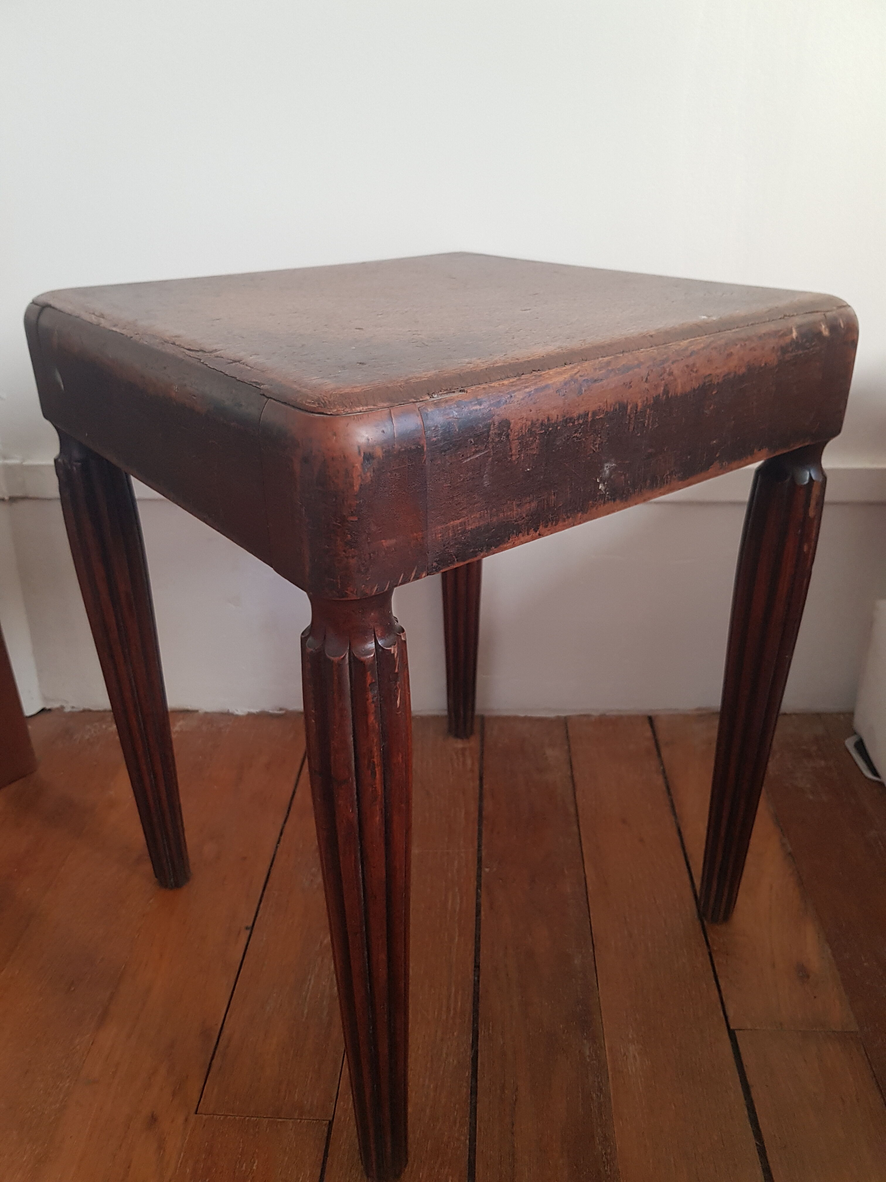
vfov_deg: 67.3
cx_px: 443
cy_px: 591
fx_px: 887
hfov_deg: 53.1
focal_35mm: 26
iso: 200
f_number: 1.7
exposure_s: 1/50
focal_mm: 4.2
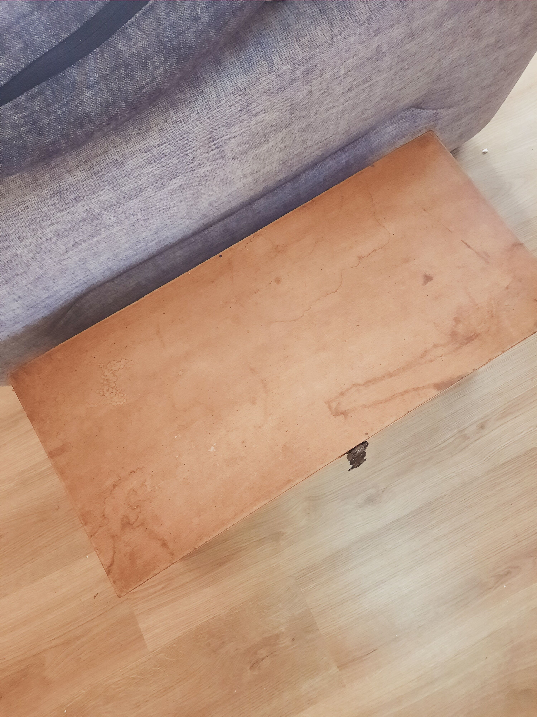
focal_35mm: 25
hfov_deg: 54.9
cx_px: 268
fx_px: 517
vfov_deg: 69.4
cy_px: 358
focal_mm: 4.6
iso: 1000
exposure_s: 1/33
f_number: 2
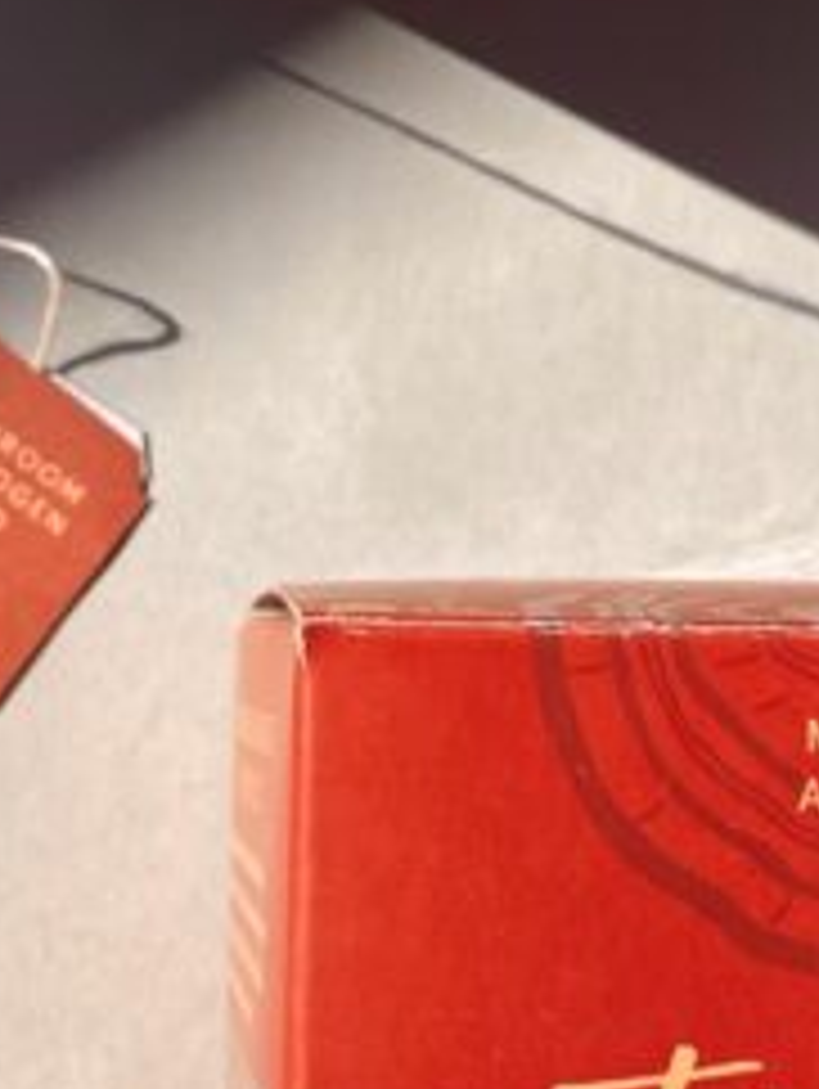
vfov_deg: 17.8
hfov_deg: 13.5
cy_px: 432
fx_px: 3464
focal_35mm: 110
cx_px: 432
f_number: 1.6
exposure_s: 1/3861
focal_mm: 4.2
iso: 32
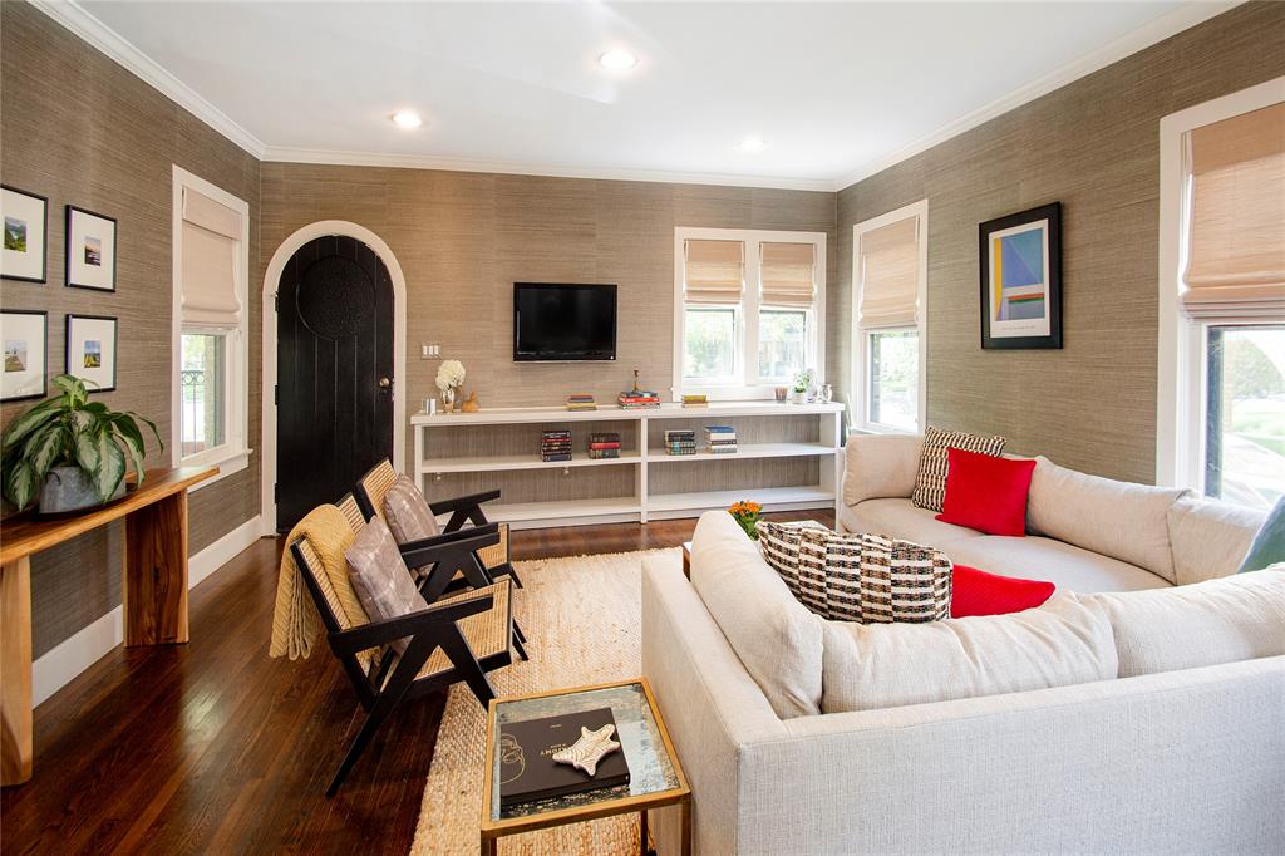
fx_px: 535
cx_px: 642
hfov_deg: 100.4
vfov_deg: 77.3
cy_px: 428
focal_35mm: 15
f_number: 8
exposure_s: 1.6
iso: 100
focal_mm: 10
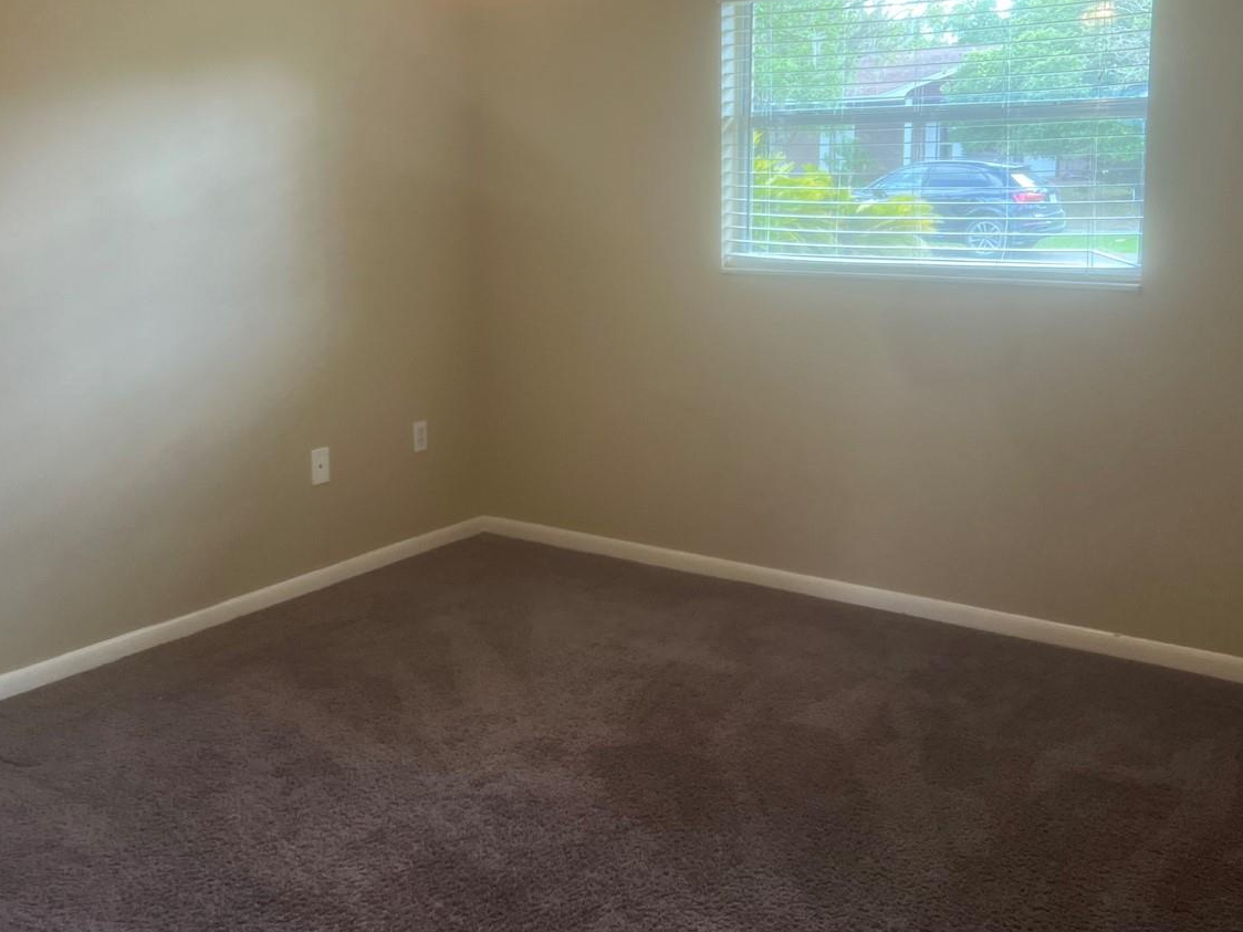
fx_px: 1329
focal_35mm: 37
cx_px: 577
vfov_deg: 38.4
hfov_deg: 50.1
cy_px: 346
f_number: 1.5
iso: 64
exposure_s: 1/60
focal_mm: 5.7
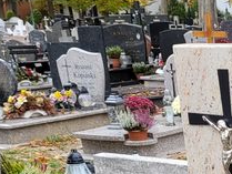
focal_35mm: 112
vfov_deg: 12.2
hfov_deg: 15.9
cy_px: 311
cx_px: 364
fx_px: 751
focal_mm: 5.4
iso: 40
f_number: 1.8
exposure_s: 1/172
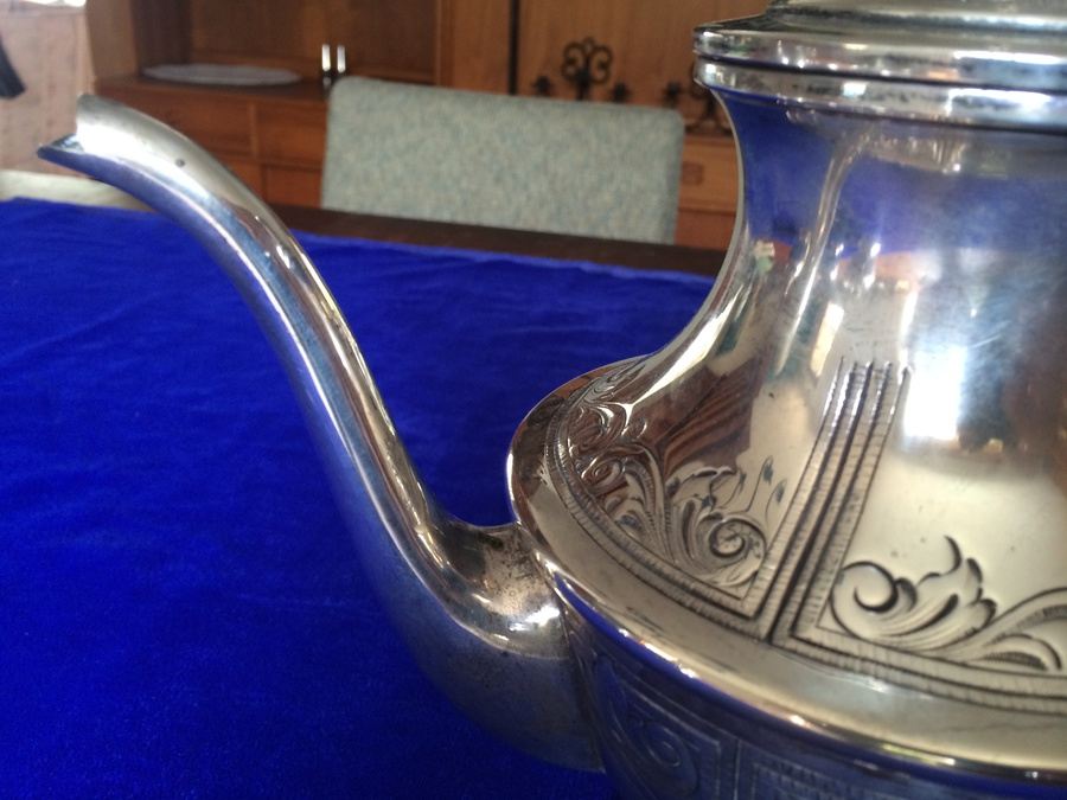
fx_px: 925
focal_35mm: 30
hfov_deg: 60.0
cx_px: 534
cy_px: 400
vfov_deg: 46.8
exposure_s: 1/30
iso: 125
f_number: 2.2
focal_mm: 4.12
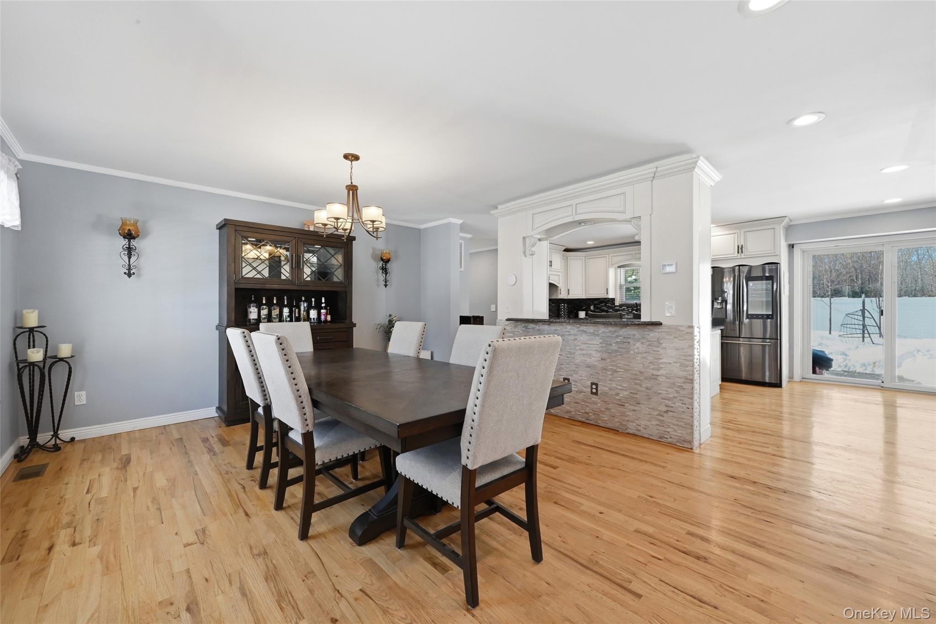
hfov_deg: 104.3
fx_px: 364
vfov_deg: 81.2
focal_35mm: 14
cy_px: 312
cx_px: 468
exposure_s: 1/100
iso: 640
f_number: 16
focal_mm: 14
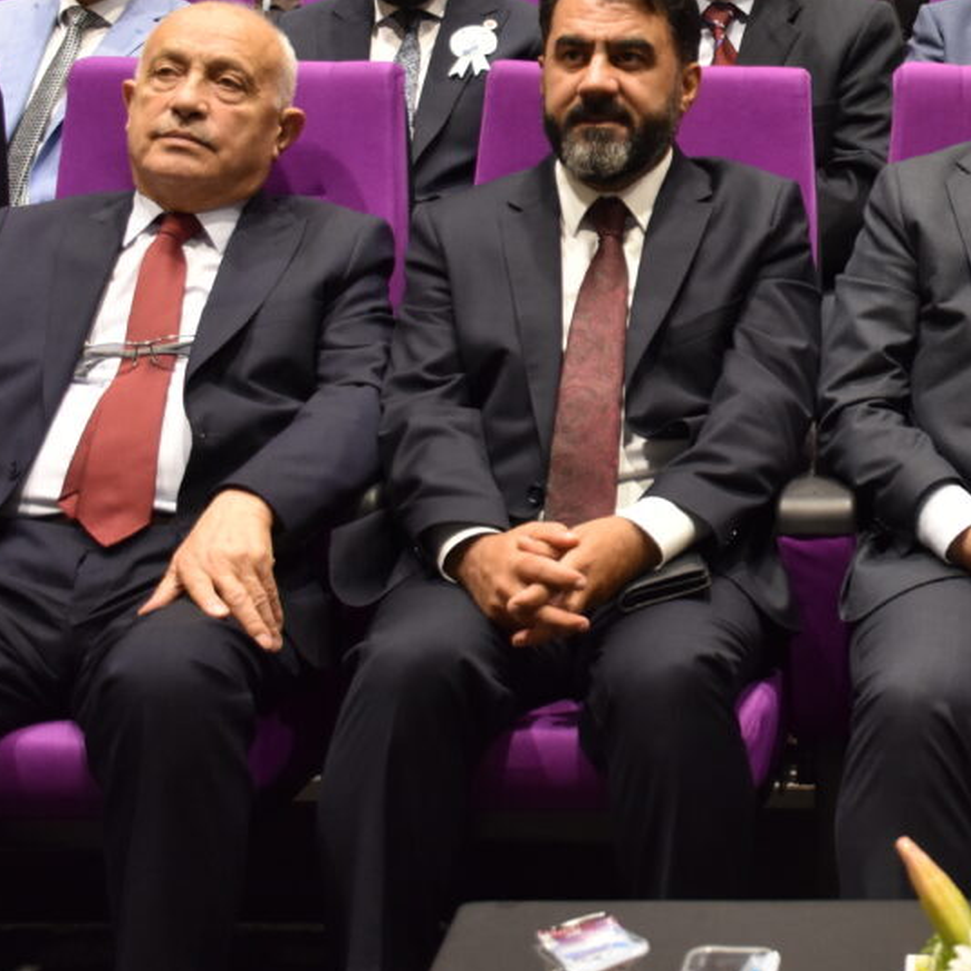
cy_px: 262
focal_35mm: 73
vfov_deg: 23.5
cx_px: 1031
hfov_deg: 22.5
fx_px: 2317
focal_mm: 24
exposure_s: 1/60
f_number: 4
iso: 1000
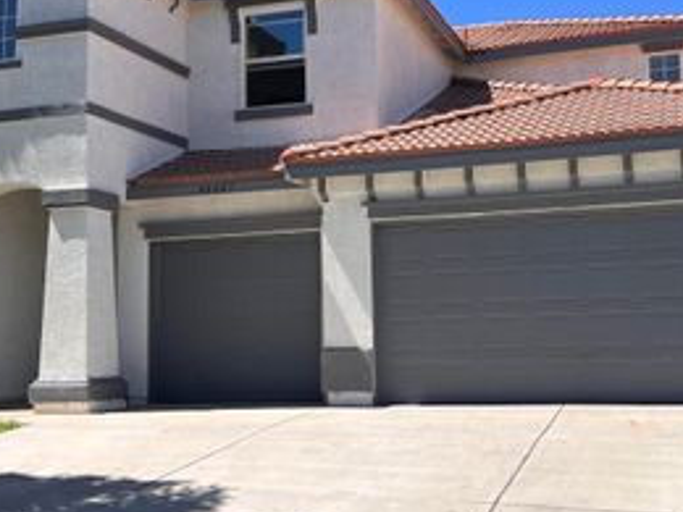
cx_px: 405
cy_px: 222
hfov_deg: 38.1
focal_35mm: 50
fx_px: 987
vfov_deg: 29.1
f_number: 1.5
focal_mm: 5.7
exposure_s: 1/4630
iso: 50
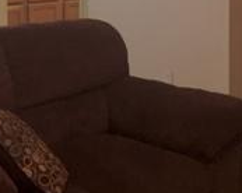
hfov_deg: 17.5
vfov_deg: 14.4
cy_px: 7
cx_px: -45
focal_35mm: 105
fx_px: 751
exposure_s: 1/30
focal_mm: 4.15
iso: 50
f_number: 2.2
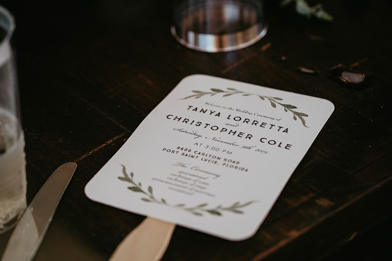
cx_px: 194
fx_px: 936
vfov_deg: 15.9
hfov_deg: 23.6
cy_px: 131
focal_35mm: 86
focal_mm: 85
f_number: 3.5
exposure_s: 1/640
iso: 320
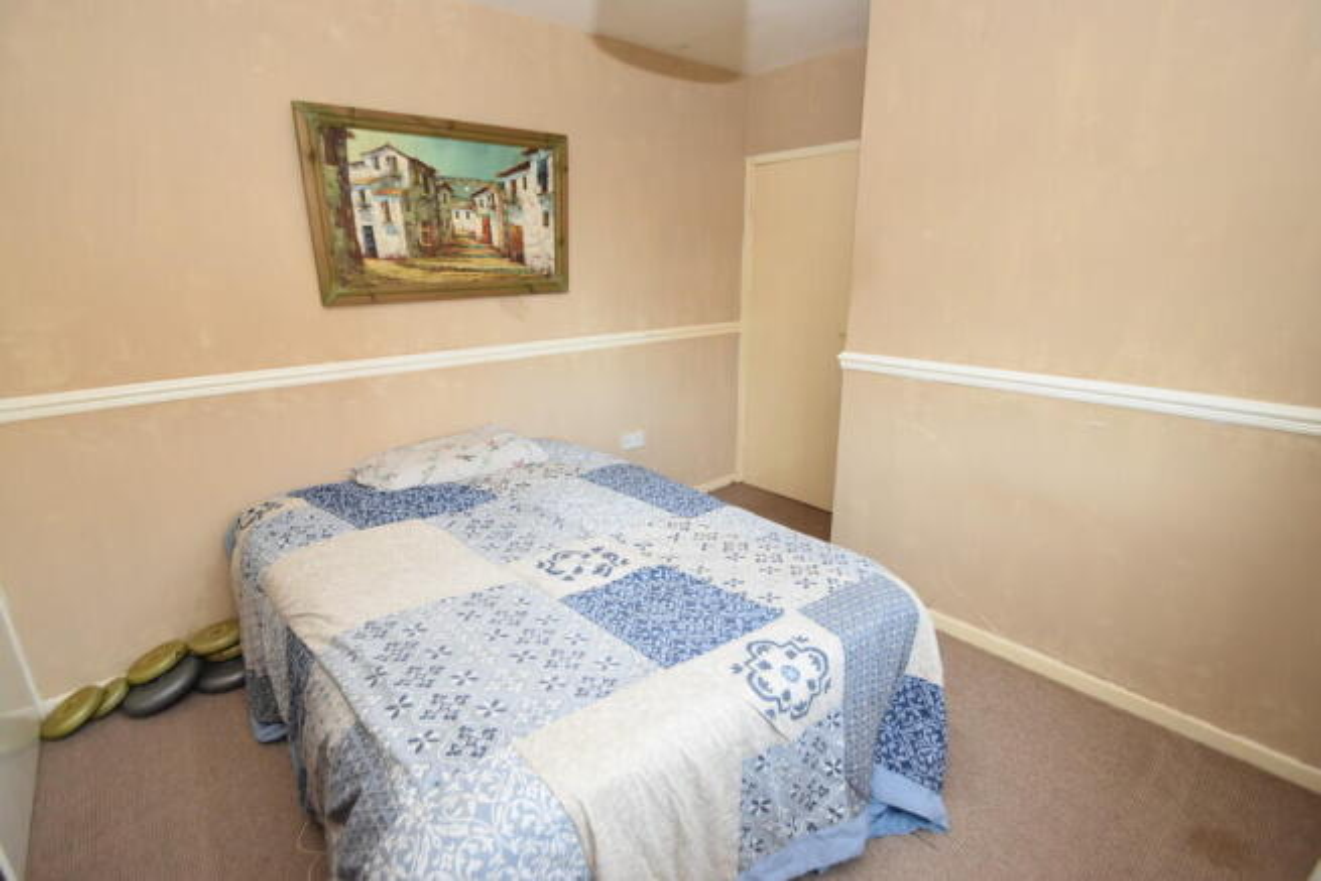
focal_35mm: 15
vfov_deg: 77.4
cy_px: 440
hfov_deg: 100.4
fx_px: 551
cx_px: 660
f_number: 4
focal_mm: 10
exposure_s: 1/60
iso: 800
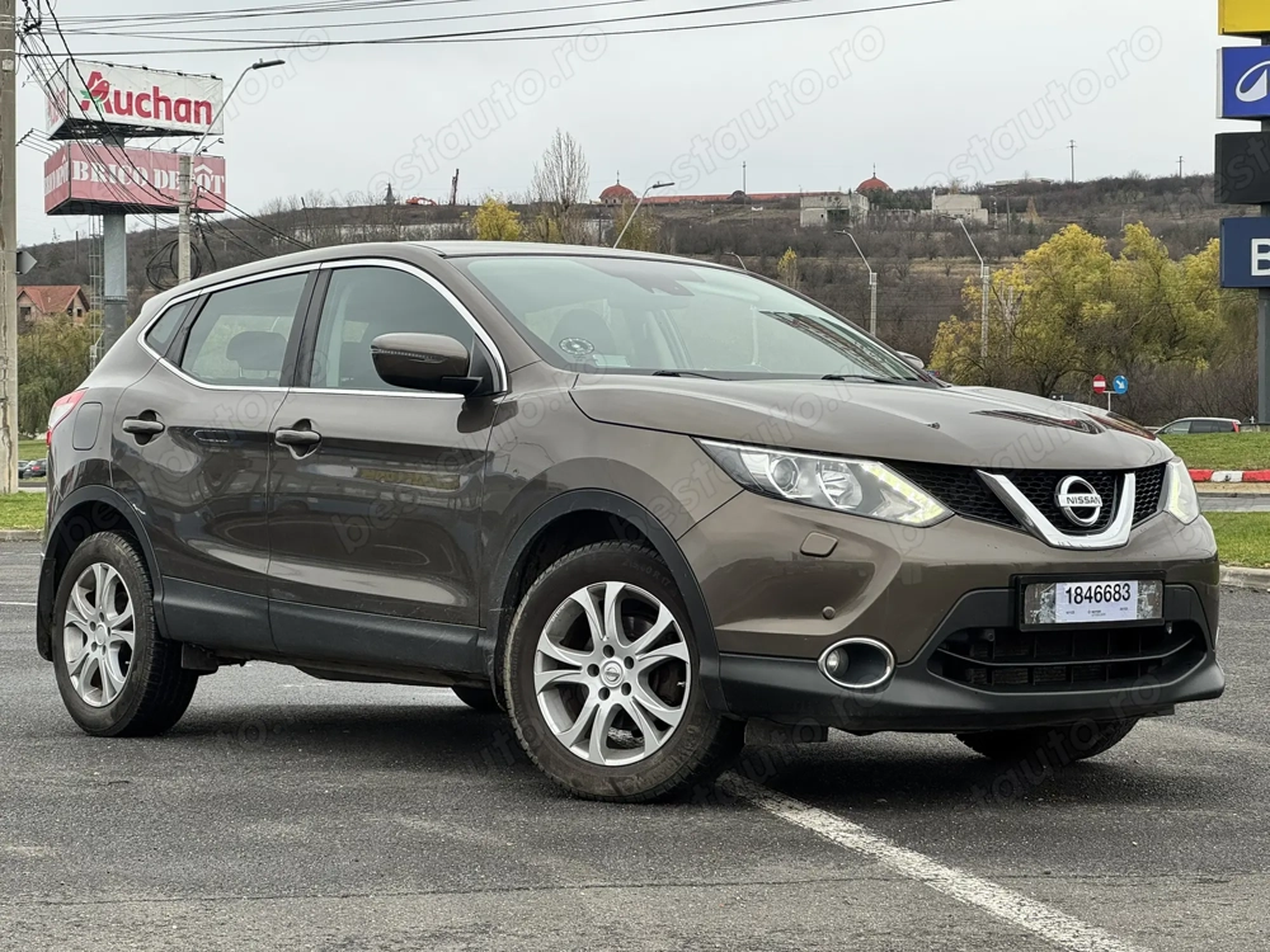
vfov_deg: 19.1
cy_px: 476
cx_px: 635
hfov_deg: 25.3
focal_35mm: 77
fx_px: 2825
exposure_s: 1/99
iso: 25
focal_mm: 9
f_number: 2.8
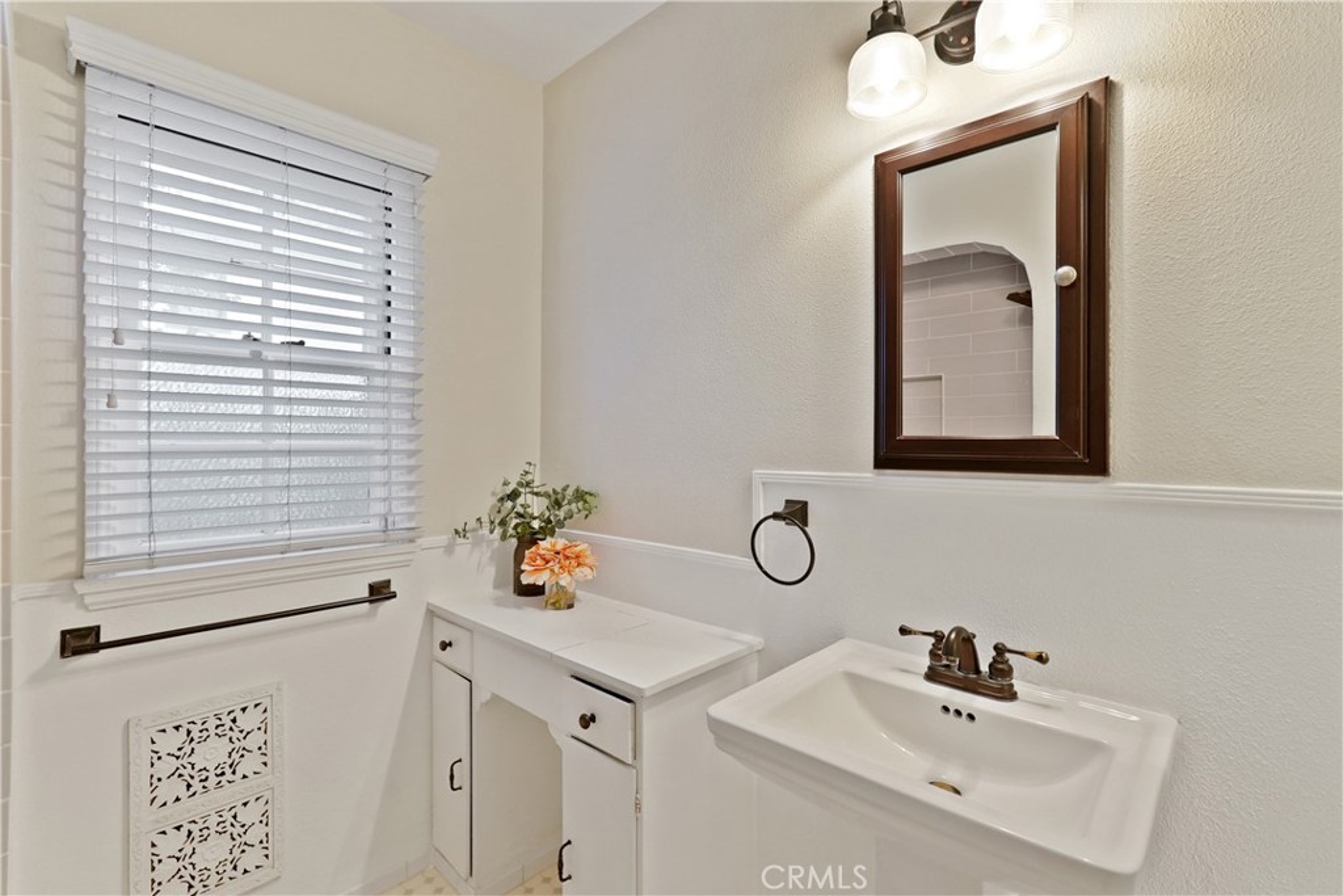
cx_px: 672
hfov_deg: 96.7
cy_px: 448
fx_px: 597
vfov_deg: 73.8
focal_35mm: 16
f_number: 5.6
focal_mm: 16
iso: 4000
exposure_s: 1/15
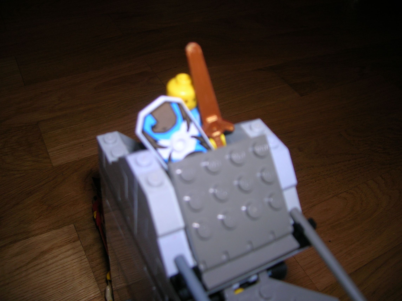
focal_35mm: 34
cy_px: 150
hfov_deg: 54.0
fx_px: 395
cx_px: 201
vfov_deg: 41.7
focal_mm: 5.7
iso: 50
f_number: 2.9
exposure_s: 1/60.1
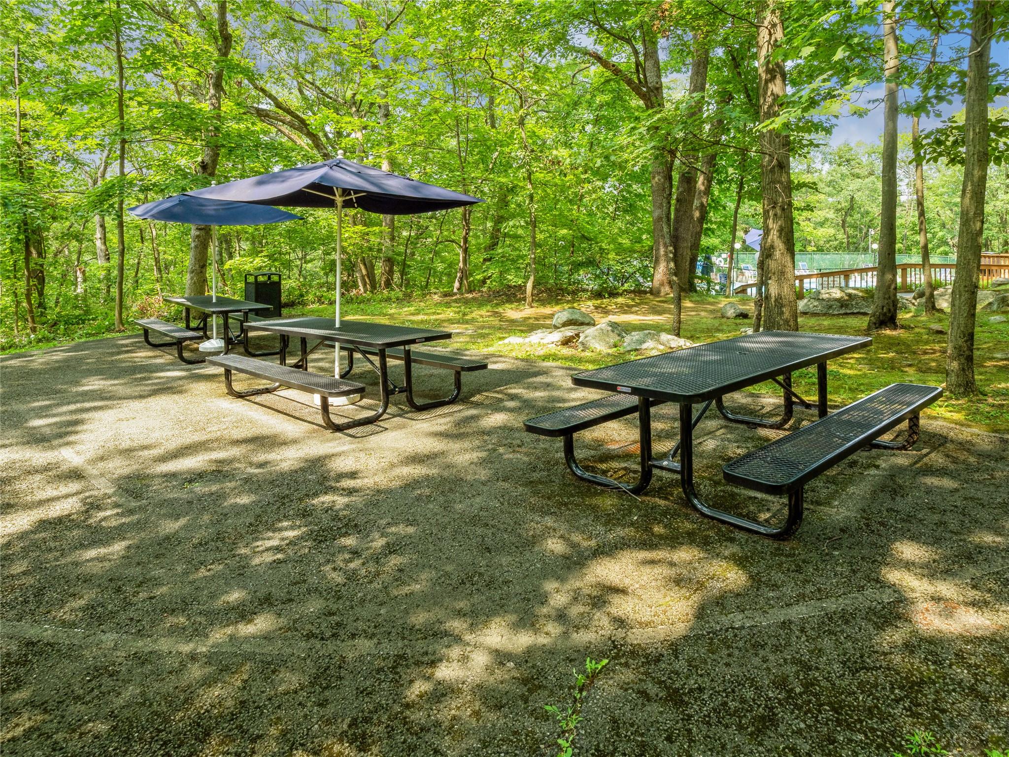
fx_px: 583
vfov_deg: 66.0
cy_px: 378
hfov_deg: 81.7
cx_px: 504
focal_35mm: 20
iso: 200
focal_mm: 10
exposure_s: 1/40
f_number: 8
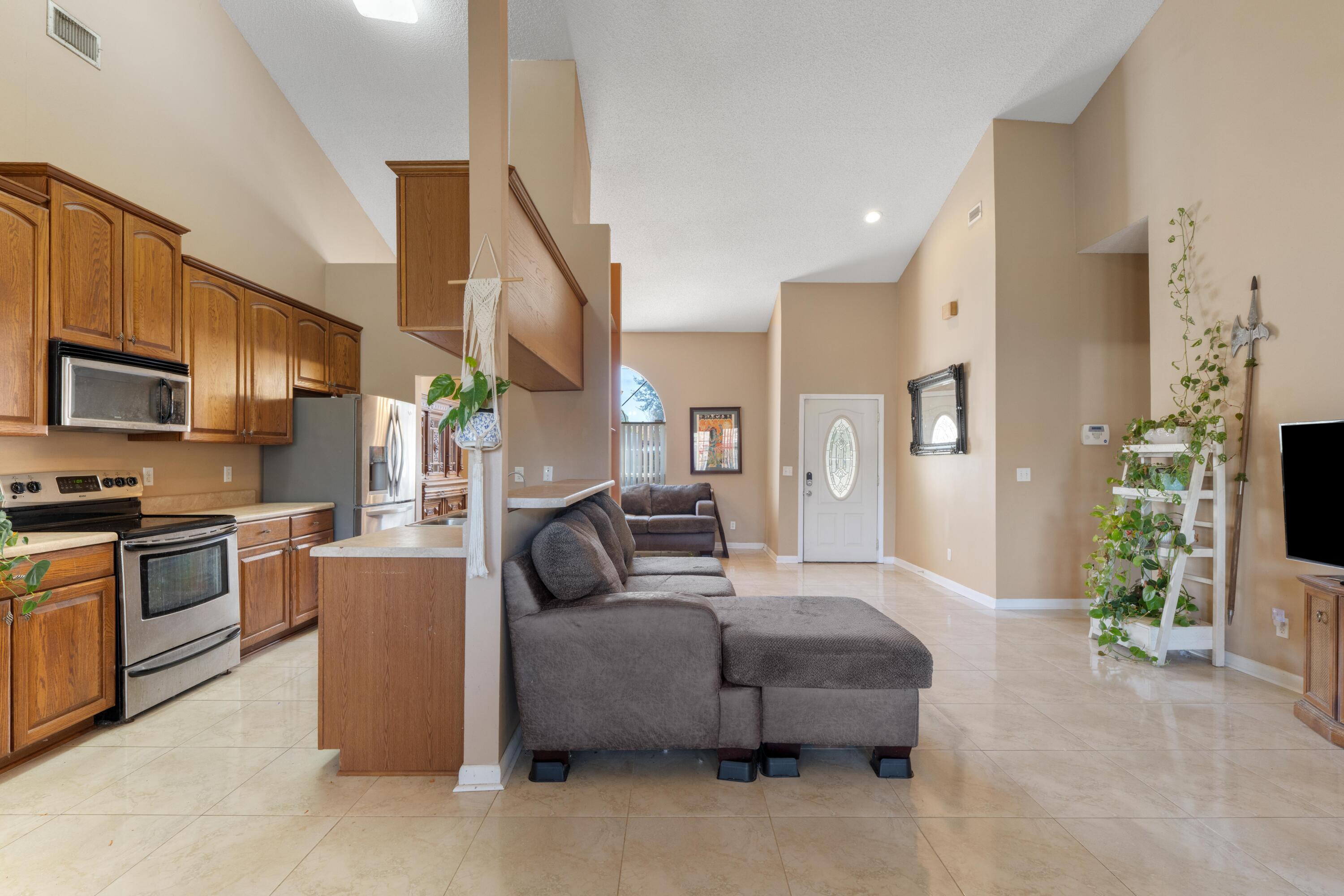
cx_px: 672
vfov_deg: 73.7
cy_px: 448
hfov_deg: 96.7
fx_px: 597
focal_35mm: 16
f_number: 11
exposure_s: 1.3
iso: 800
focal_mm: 16
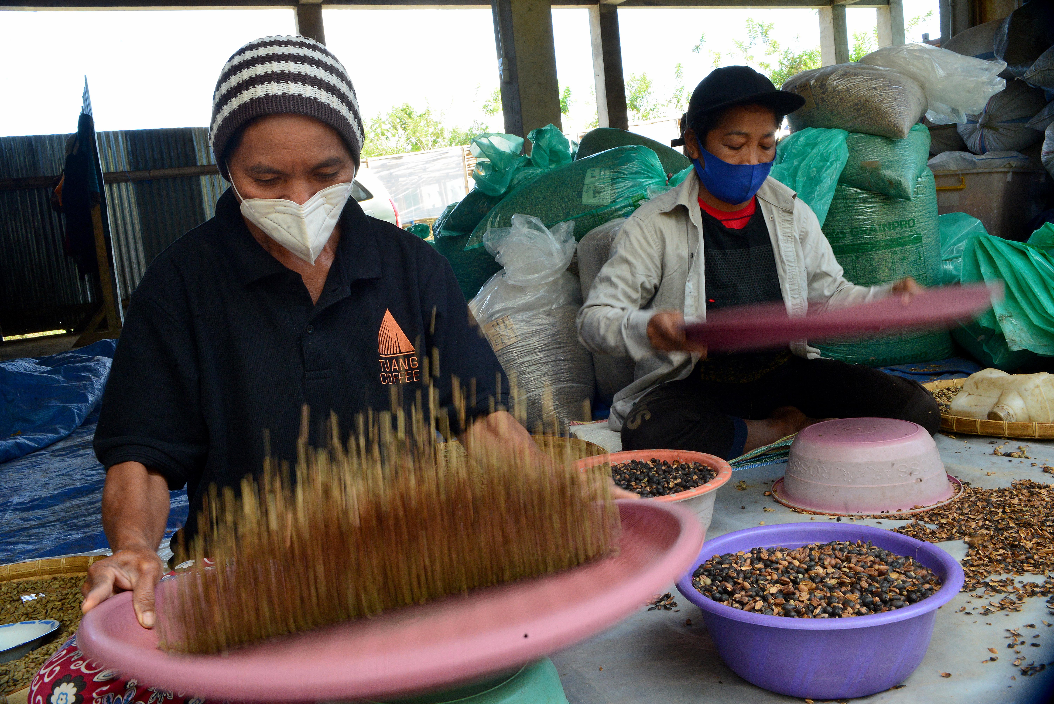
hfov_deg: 61.9
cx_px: 527
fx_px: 879
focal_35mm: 30
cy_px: 352
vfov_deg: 43.6
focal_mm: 30
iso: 1250
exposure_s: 1/50
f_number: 18
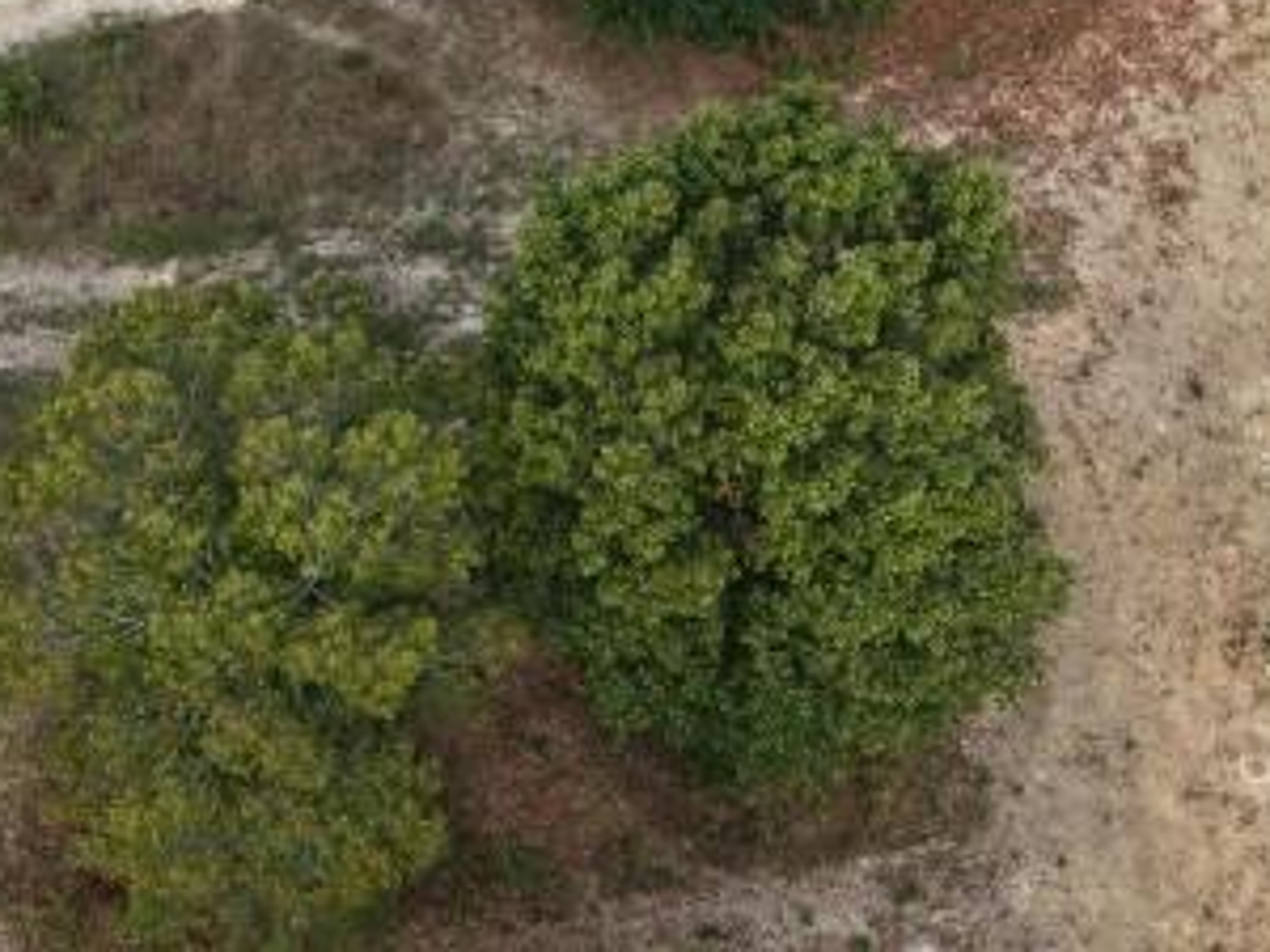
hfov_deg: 23.7
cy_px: 76
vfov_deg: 17.7
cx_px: 381
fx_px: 3008
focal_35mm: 82
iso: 170
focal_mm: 8.67
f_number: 1.8
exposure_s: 1/400
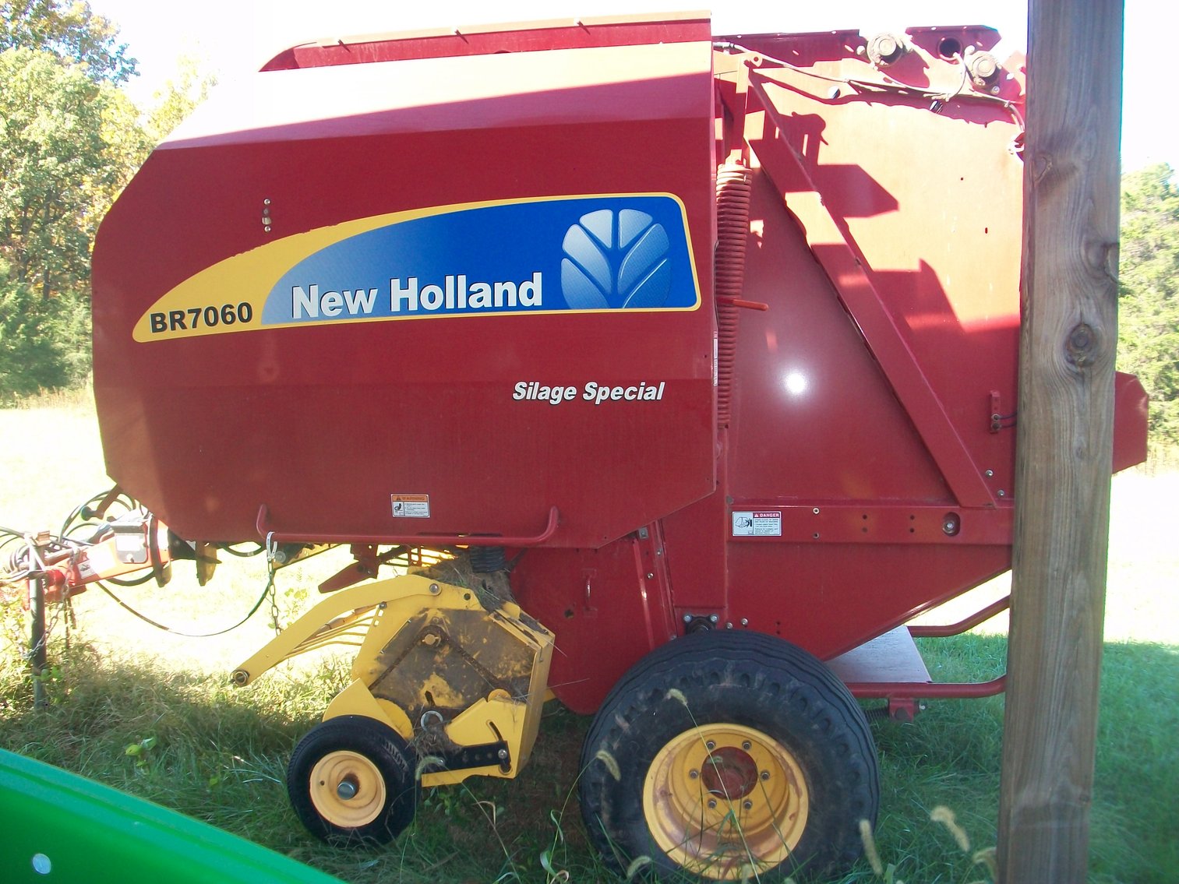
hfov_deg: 54.0
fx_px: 1158
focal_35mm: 34
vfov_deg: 41.8
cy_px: 442
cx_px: 590
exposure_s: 1/100
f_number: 2.8
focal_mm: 5.7
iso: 80
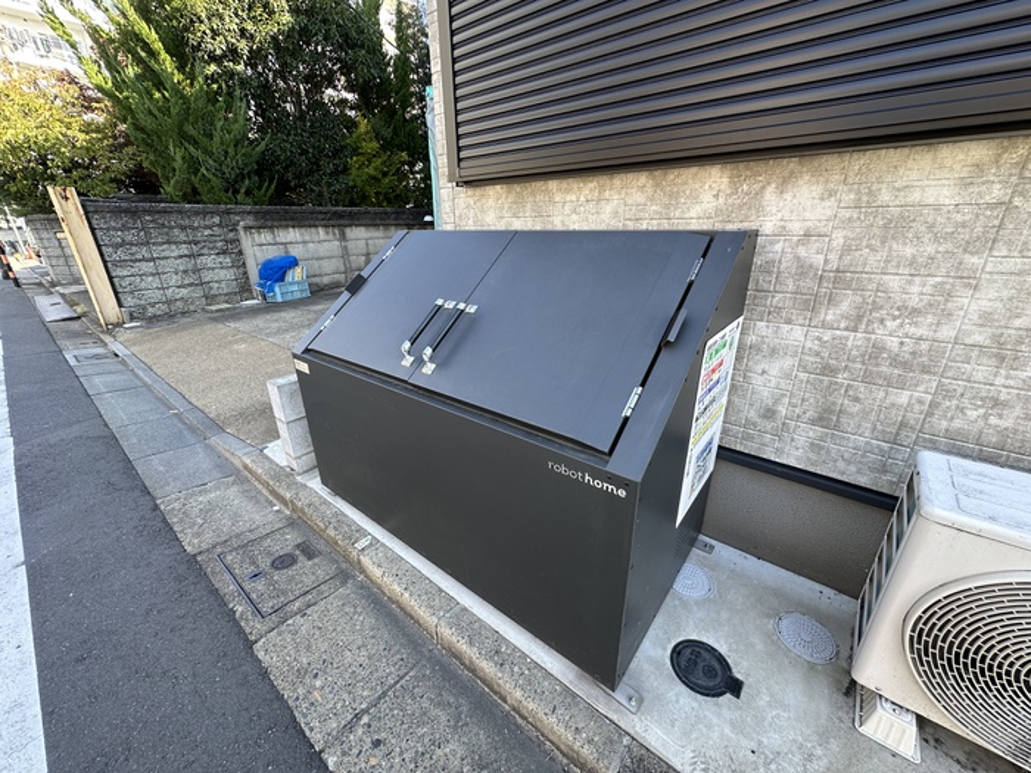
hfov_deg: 102.1
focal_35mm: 14
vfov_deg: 85.7
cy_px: 386
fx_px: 417
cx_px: 516
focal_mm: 2.22
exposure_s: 1/99
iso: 40
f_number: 2.2
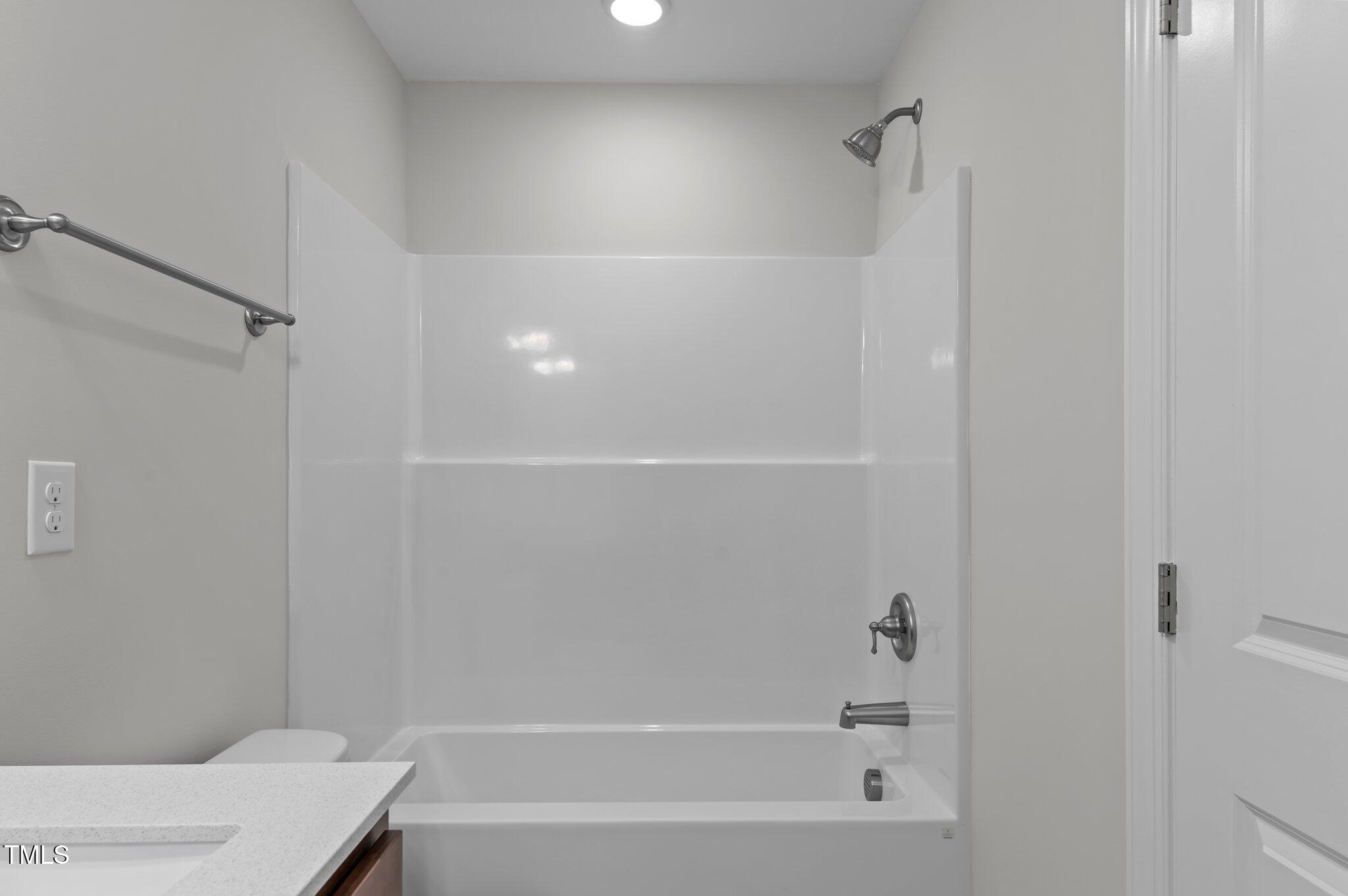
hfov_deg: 81.2
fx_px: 786
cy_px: 448
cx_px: 674
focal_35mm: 21
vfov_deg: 59.4
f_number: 7.1
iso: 400
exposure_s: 1/10
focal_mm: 21
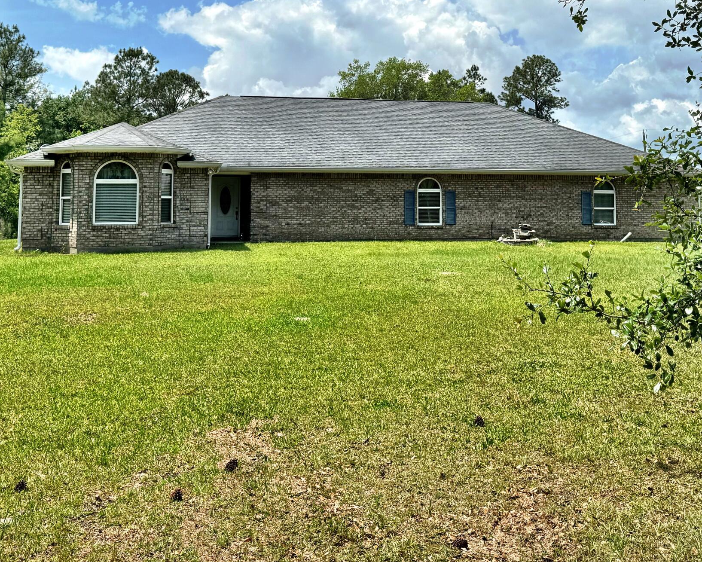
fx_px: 894
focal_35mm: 43
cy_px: 139
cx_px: 373
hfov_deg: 42.9
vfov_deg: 34.2
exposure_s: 1/6410
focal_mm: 6.76
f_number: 1.78
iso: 80
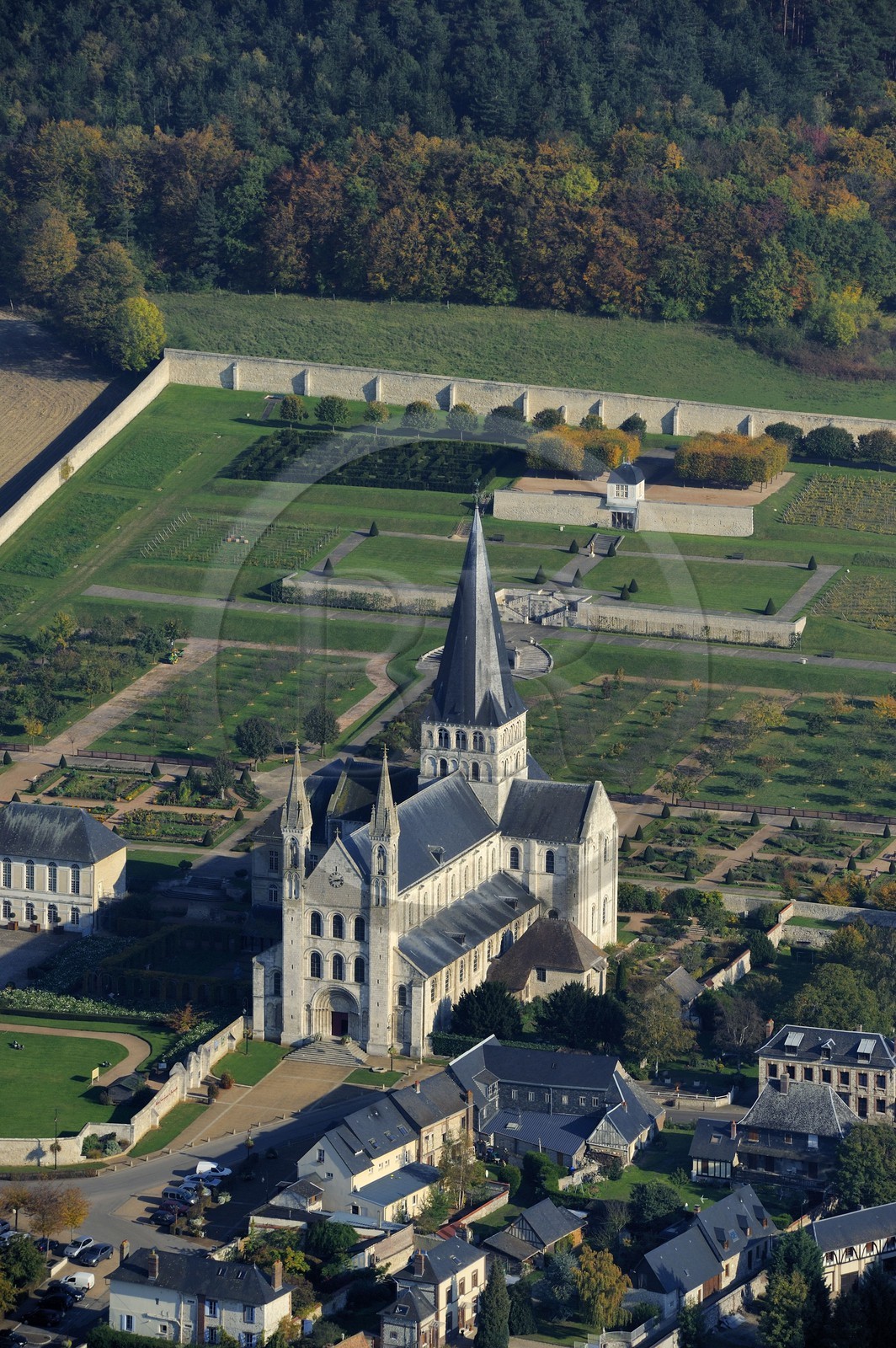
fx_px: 7479
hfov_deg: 6.9
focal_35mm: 200
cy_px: 674
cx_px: 448
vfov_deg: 10.3
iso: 400
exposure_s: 1/800
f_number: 9
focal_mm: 200
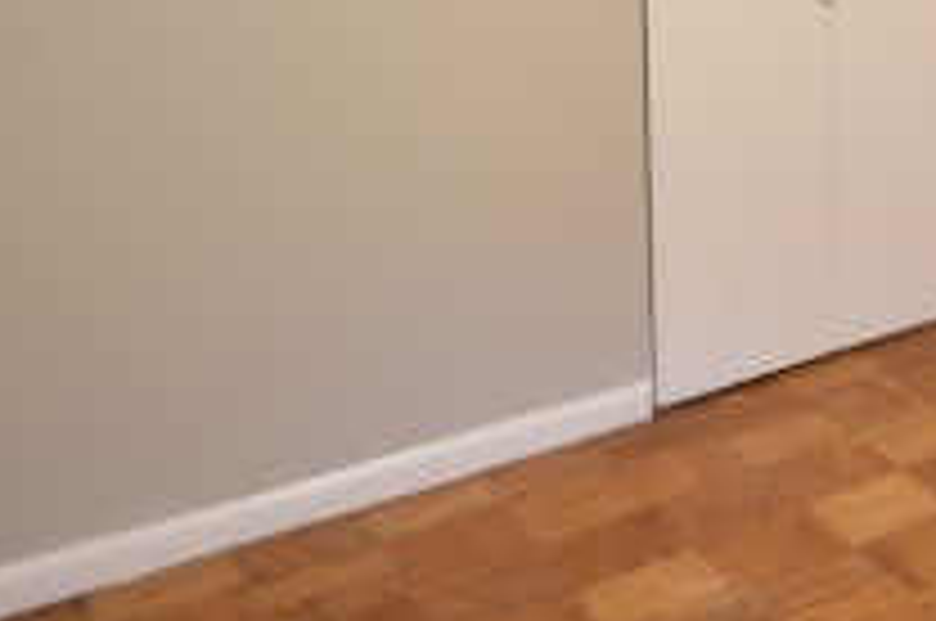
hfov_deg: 28.5
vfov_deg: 23.4
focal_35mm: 52
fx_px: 1350
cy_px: -153
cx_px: 1318
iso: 800
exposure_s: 1/30
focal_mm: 10
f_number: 3.5
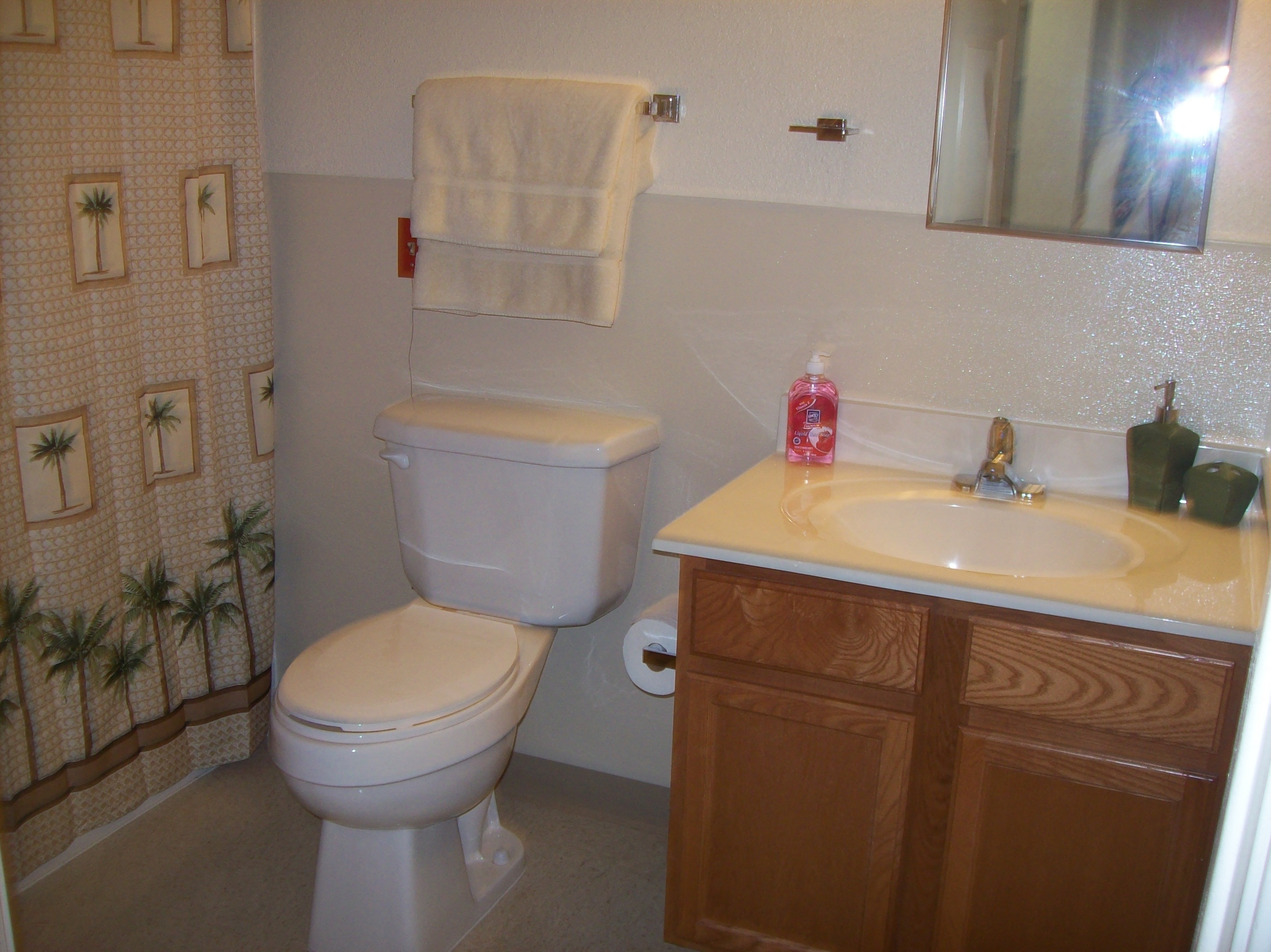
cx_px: 636
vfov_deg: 39.6
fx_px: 1321
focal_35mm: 36
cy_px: 476
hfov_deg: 51.4
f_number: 2.7
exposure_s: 1/64
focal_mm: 6
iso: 80
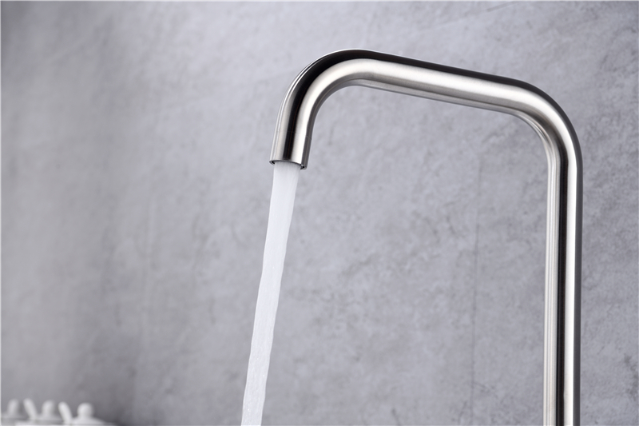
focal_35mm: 70
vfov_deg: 19.4
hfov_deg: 28.8
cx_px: 320
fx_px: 1242
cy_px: 213
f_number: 10
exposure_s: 1/100
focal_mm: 70
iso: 100
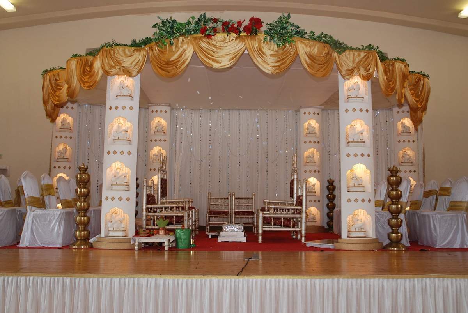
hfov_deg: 57.2
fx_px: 429
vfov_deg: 40.1
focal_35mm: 33
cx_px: 234
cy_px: 156
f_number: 5.6
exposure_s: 1/60
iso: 400
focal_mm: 22
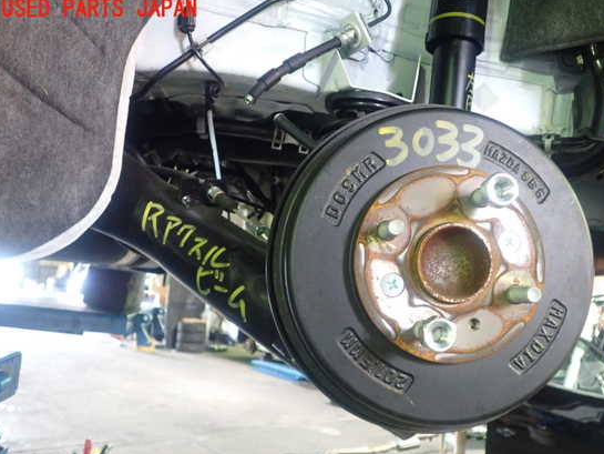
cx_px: 328
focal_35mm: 33
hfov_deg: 55.3
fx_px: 576
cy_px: 245
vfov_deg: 42.9
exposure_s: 1/30
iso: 500
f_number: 2.3
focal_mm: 5.4
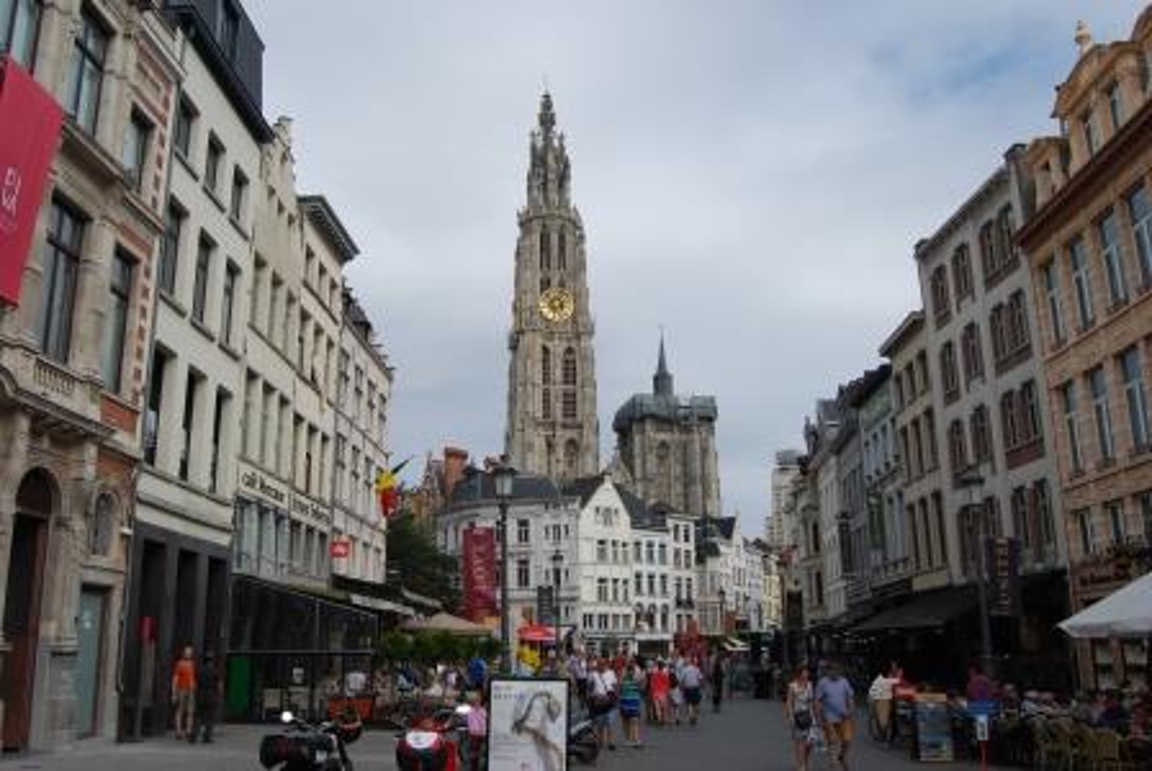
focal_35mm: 33
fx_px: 1057
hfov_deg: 57.2
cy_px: 386
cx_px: 576
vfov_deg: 40.1
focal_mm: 22
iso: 100
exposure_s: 1/250
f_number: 8
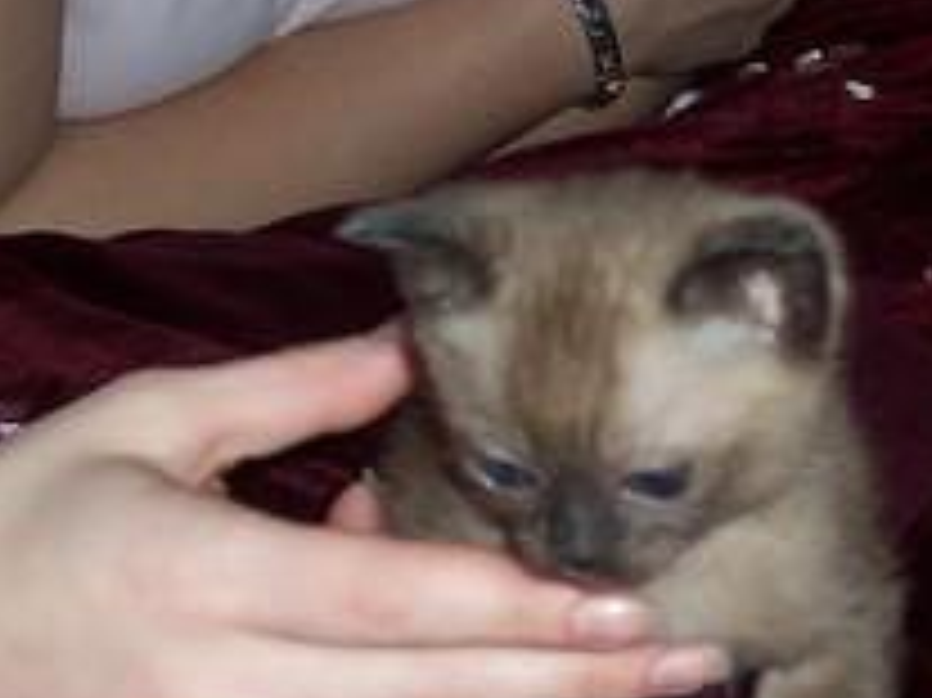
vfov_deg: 10.4
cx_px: 846
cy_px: 468
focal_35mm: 142
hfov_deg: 13.8
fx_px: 3821
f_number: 3
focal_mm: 7
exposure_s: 1/60
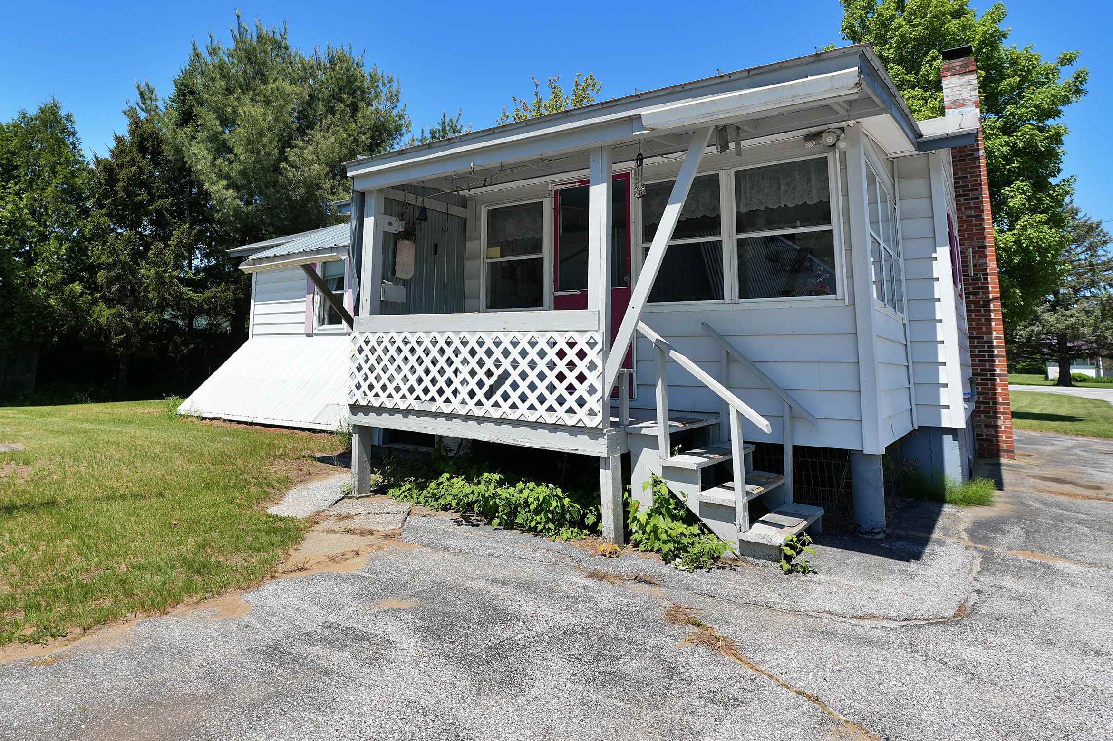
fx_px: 669
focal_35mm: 22
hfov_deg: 79.0
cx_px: 474
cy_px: 264
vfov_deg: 57.0
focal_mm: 11
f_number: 5
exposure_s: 1/640
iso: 100
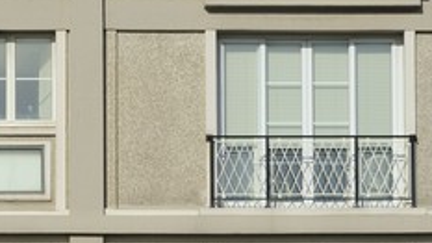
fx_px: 3894
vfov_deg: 3.6
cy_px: 219
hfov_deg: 6.3
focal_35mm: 340
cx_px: 81
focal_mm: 180
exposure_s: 1/250
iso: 200
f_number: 14
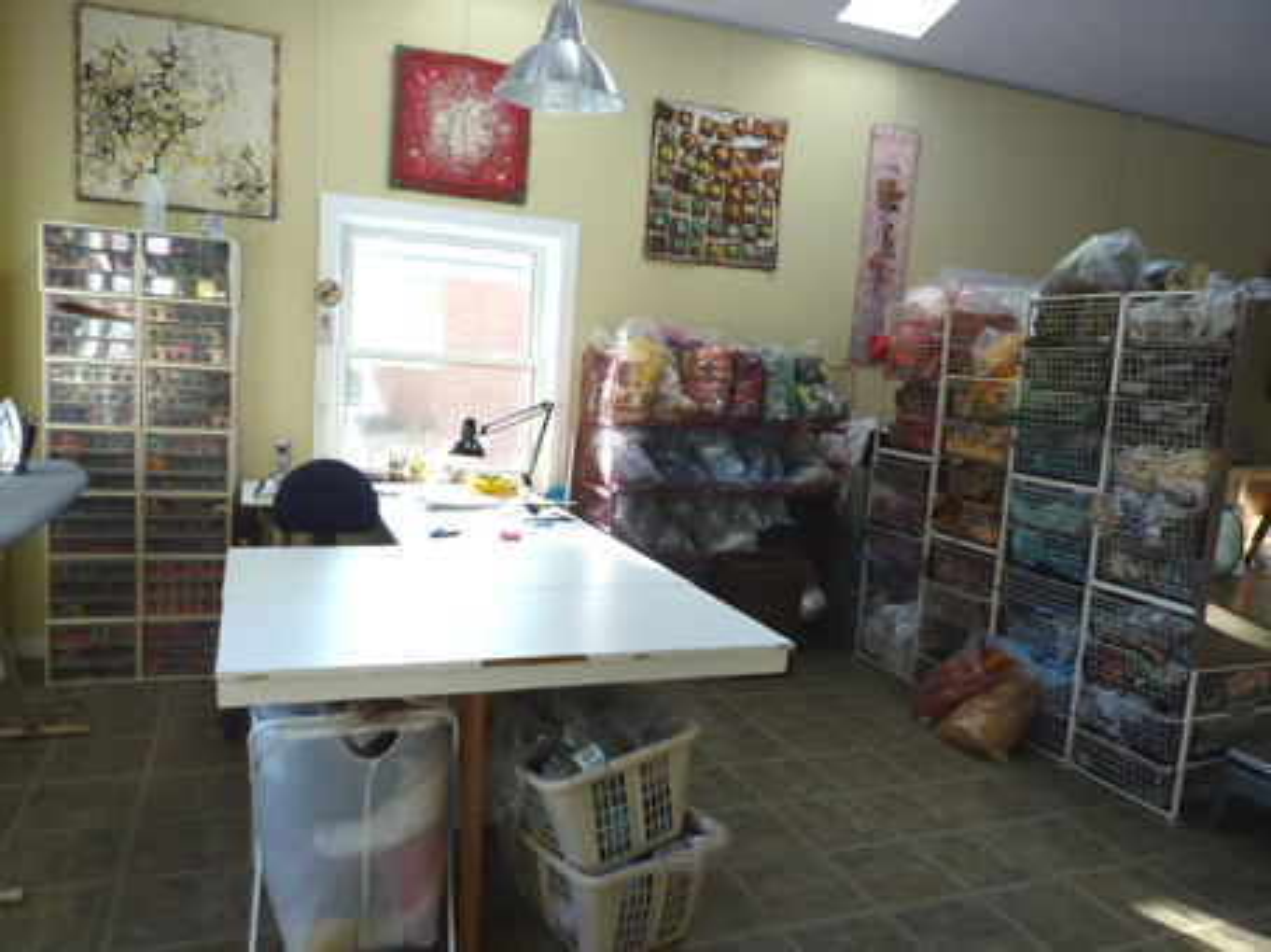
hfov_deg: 69.4
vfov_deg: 54.8
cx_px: 636
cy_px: 476
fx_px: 917
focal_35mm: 25
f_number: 3.3
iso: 80
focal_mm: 4.1
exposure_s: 1/50
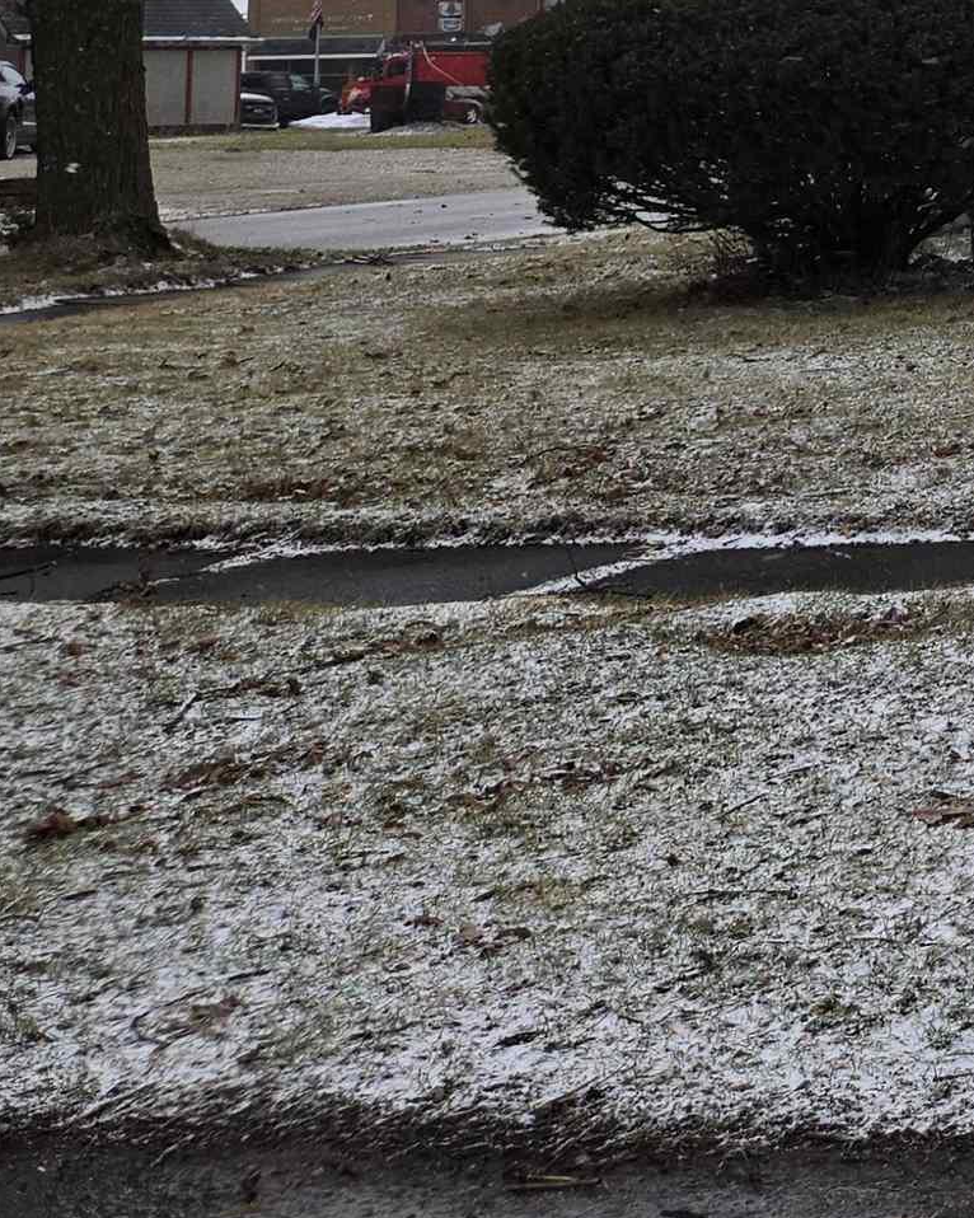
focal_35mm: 72
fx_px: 2595
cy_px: -132
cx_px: 1949
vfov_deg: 24.6
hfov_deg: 16.3
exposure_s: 1/414
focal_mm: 5.4
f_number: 1.8
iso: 25
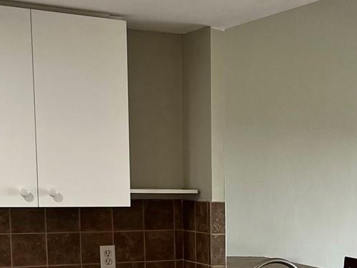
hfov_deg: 22.4
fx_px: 856
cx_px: 378
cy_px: 292
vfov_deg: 17.2
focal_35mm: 83
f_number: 1.6
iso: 125
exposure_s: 1/120
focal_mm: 5.1
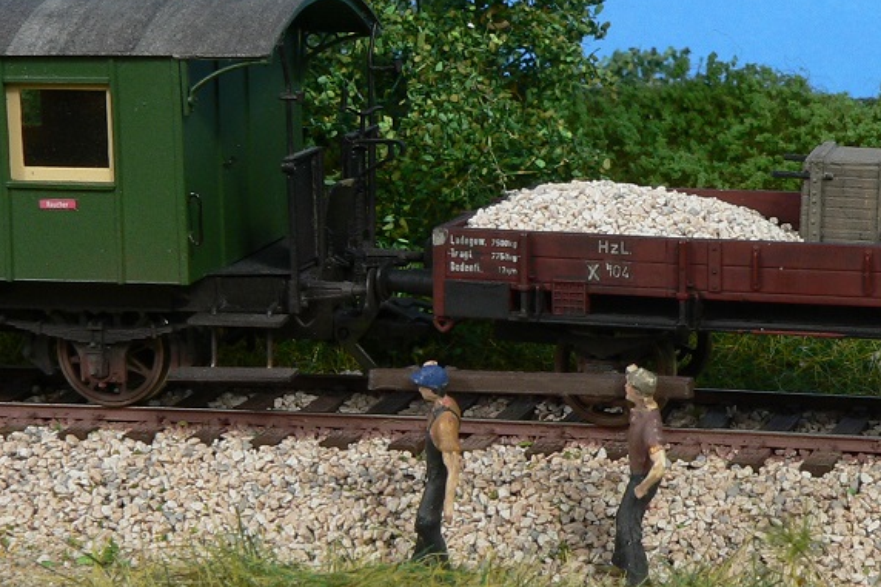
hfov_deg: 20.1
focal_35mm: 100
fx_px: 2446
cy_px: 364
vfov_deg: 13.7
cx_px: 742
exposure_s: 1/15
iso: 80
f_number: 8
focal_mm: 9.2
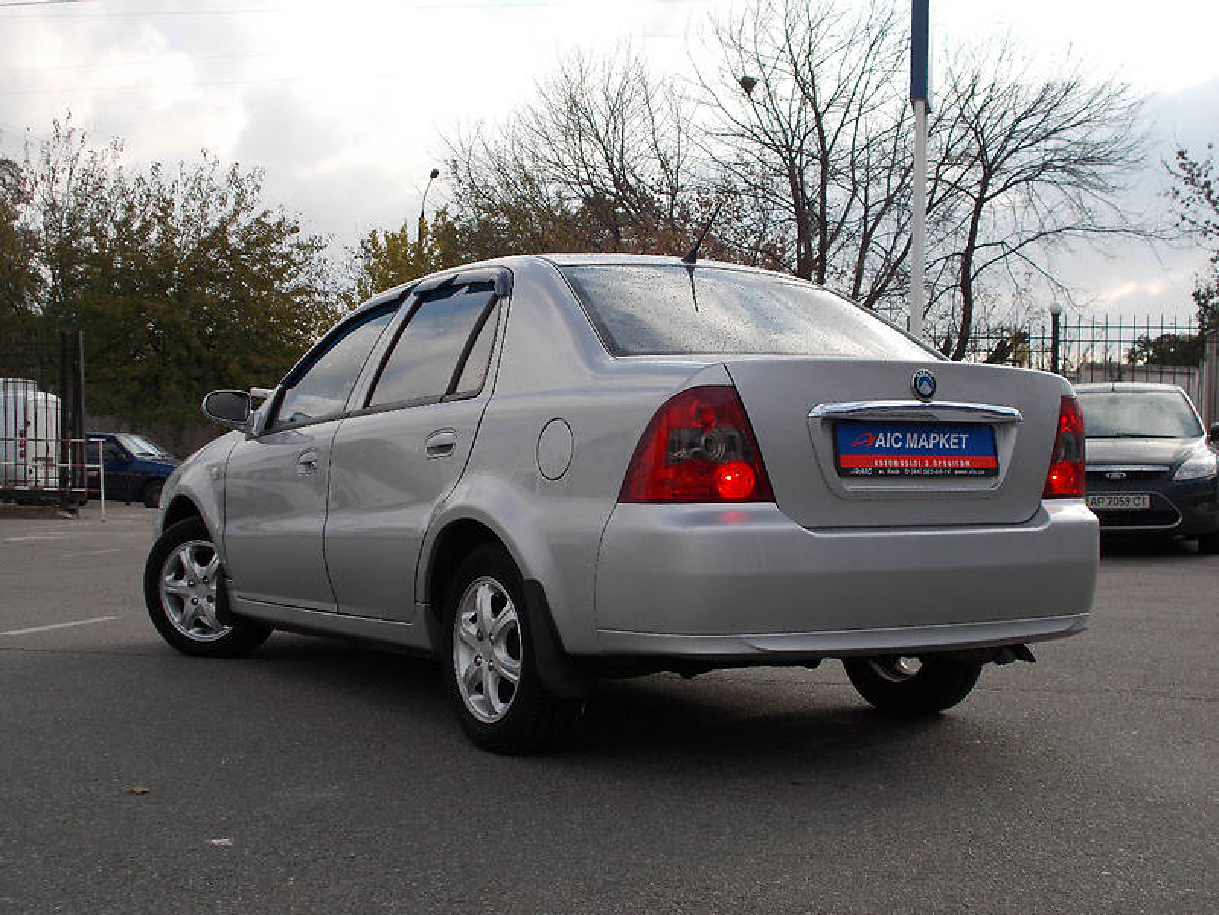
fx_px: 1761
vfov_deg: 29.1
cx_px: 610
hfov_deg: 38.2
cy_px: 458
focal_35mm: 50
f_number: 4.5
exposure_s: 1/320
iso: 80
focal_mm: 9
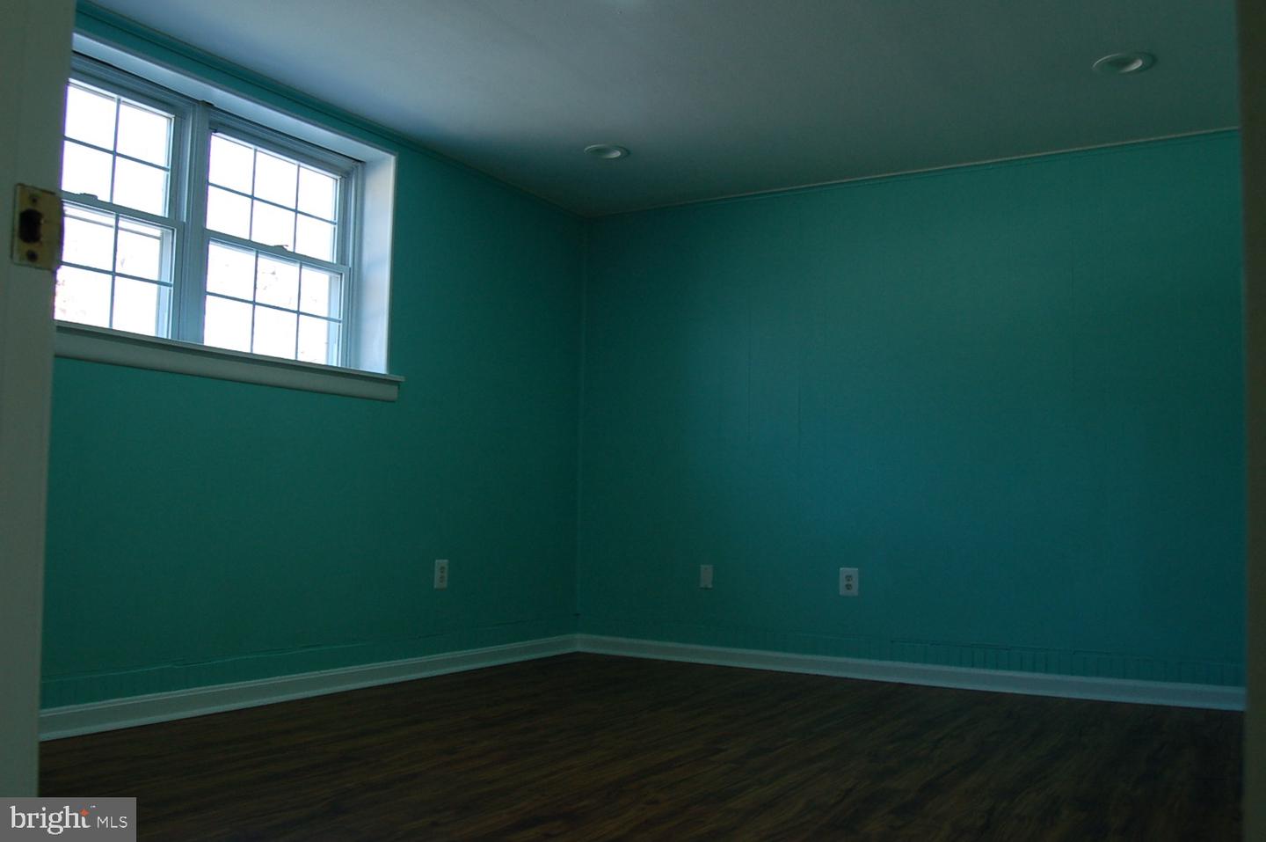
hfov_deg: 62.0
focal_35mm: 30
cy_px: 421
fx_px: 1054
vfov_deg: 43.5
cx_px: 633
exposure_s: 1/30
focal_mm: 20
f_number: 7.1
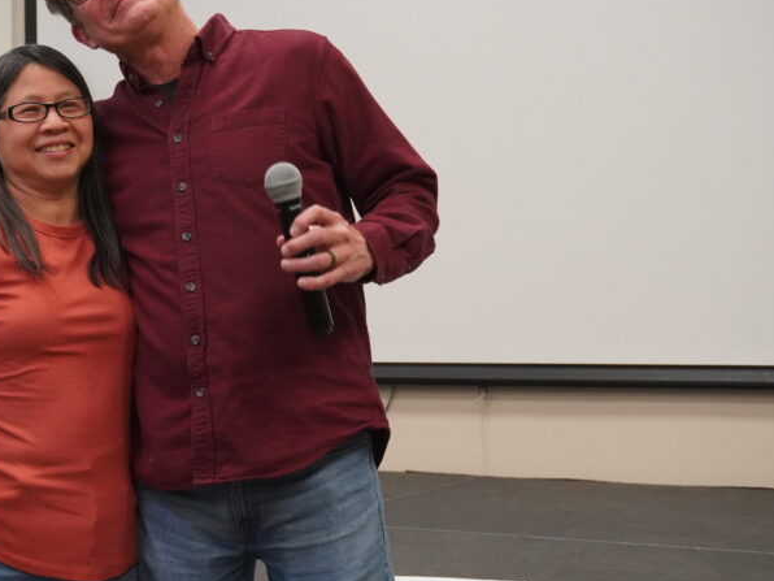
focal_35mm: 77
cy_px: 216
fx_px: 1718
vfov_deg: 19.1
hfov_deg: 25.2
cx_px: 232
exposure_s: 1/160
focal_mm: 31
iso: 3200
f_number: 5
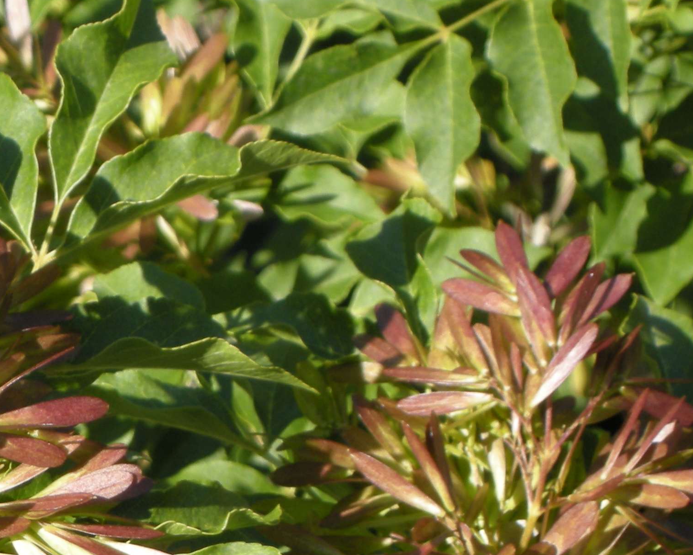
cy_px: 463
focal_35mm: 318
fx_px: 6522
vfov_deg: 4.9
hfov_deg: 6.1
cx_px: -89
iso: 64
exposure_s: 1/159
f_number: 5.3
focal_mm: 26.3
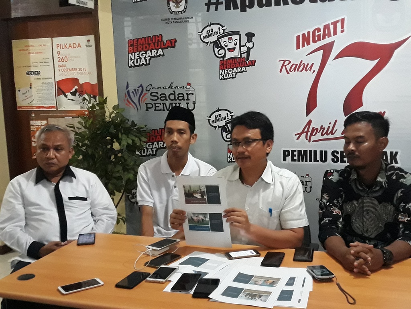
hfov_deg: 65.3
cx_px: 206
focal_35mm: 27
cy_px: 154
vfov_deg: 51.4
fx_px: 321
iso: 500
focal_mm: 3.71
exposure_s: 1/25
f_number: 1.7
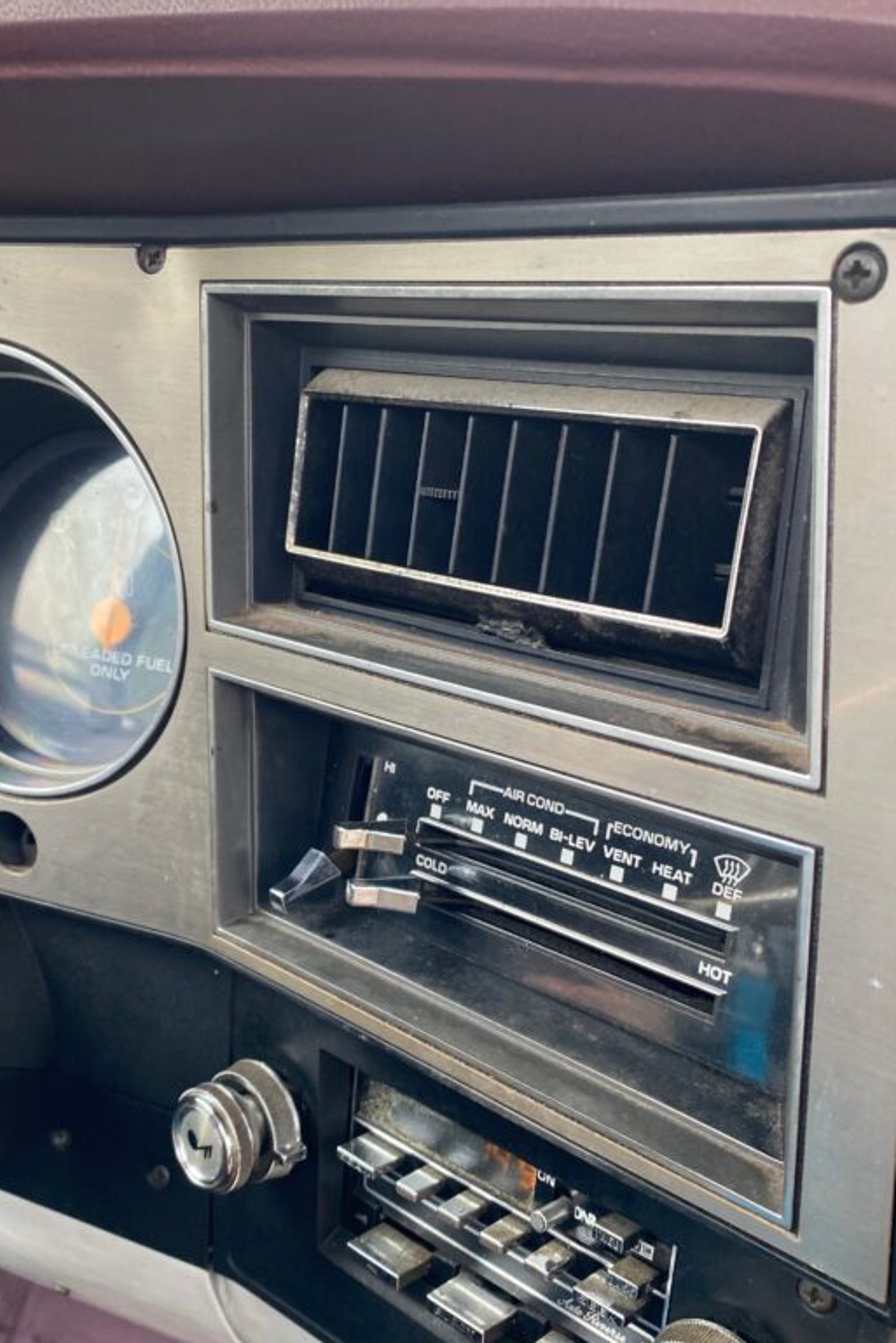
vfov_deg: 53.0
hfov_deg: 36.8
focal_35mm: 36
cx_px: 365
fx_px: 1343
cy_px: 746
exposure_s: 1/121
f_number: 1.8
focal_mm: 4.25
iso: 125
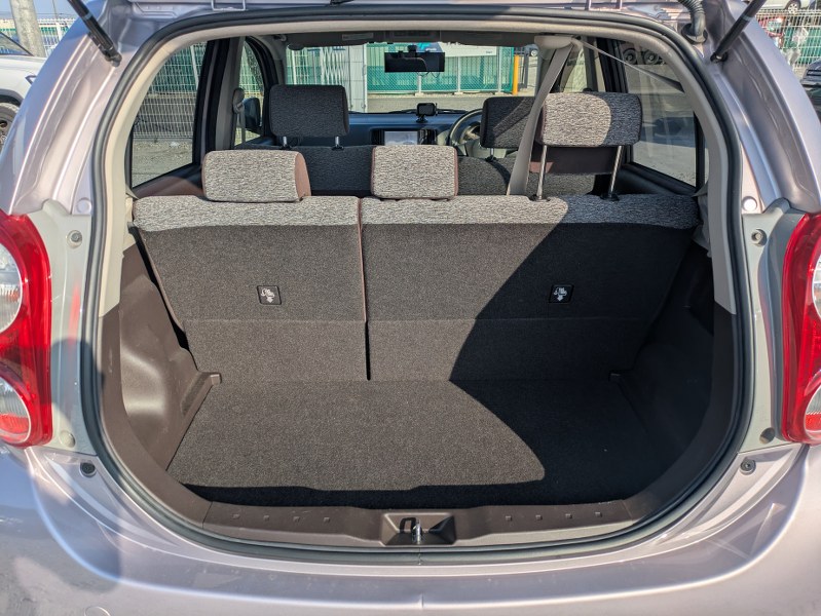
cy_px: 308
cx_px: 410
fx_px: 593
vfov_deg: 54.9
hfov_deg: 69.4
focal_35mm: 25
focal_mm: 5.43
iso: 45
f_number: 1.89
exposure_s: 1/2155
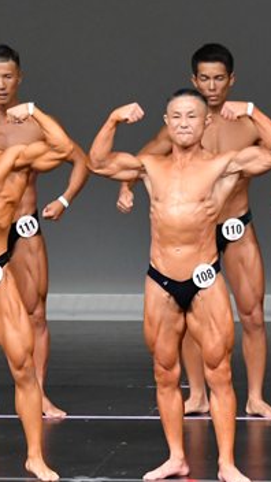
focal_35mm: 519
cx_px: 34
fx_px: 6630
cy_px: 304
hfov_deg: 2.3
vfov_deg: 4.2
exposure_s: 1/400
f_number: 5.6
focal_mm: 150
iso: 5000
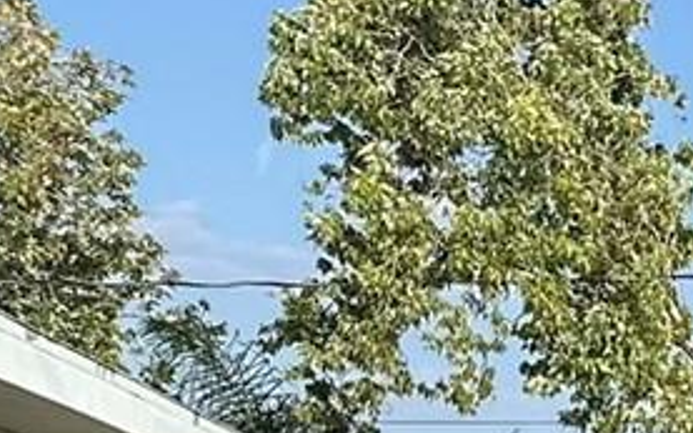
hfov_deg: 10.8
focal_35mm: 147
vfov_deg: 8.1
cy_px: 1081
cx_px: 1931
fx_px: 2776
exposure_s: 1/3472
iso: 80
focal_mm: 6.86
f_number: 1.78
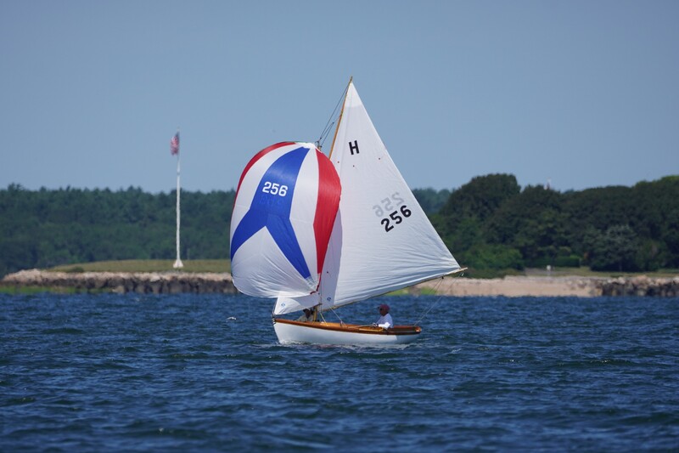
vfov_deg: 2.0
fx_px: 12756
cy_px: 226
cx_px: 340
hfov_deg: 3.0
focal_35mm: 676
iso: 160
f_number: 6.3
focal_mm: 451
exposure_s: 1/1600
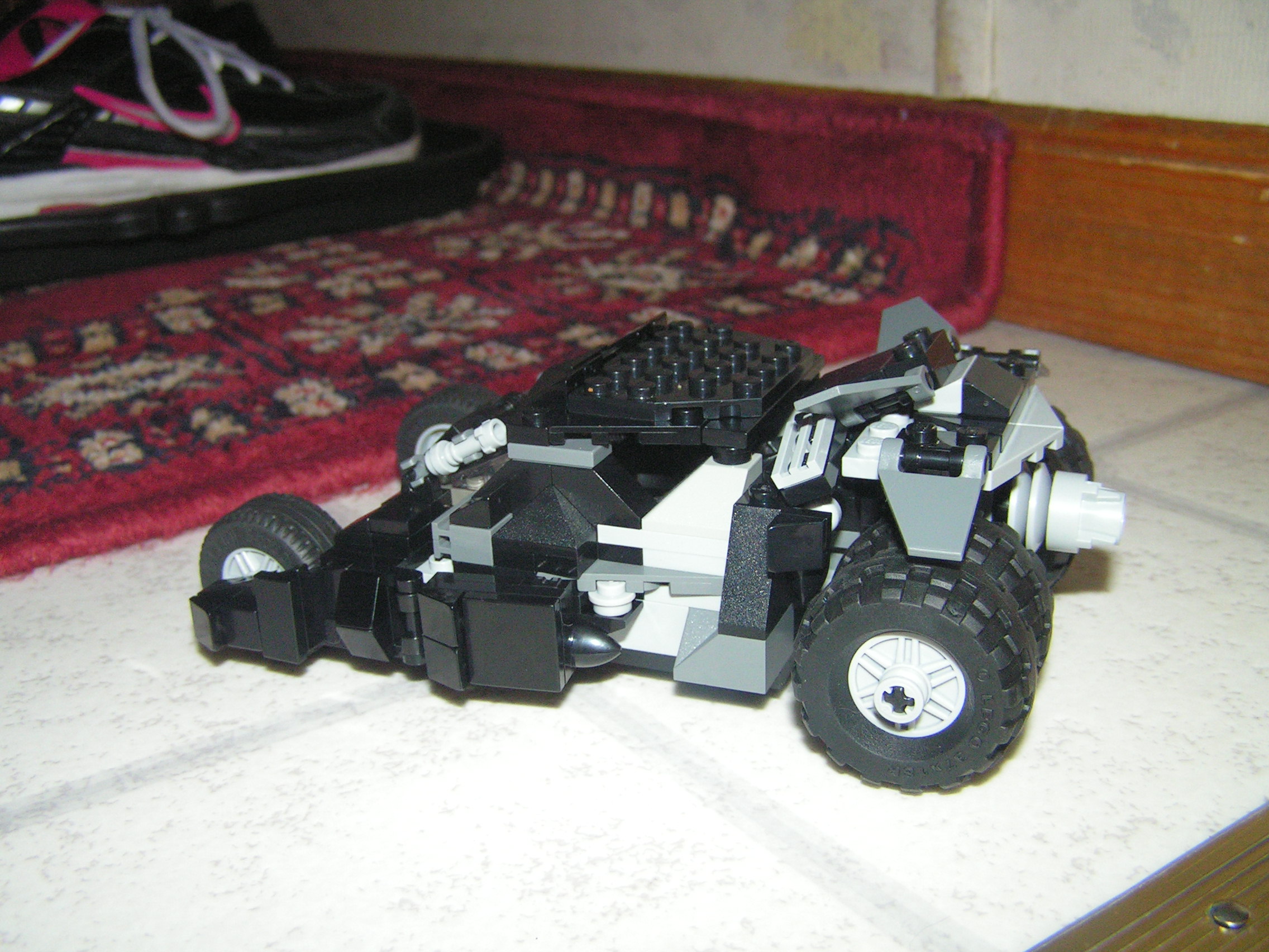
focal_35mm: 38
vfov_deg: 37.7
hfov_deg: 49.0
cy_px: 476
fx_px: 1393
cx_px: 634
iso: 200
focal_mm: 6.3
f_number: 2.8
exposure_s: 1/40
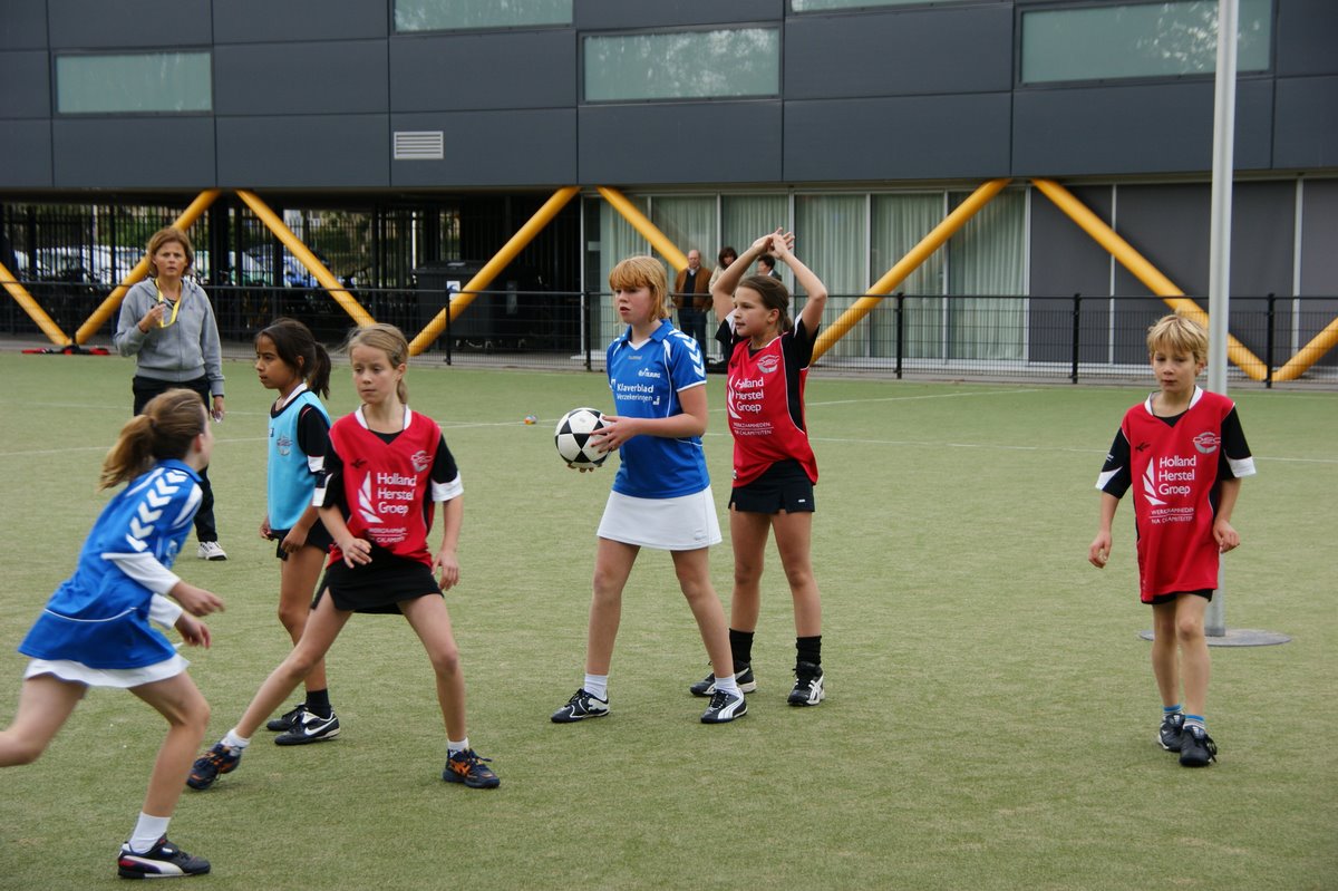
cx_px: 669
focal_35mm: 82
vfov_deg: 16.5
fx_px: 3065
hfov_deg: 24.6
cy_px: 446
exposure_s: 1/320
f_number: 5.6
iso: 200
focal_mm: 55
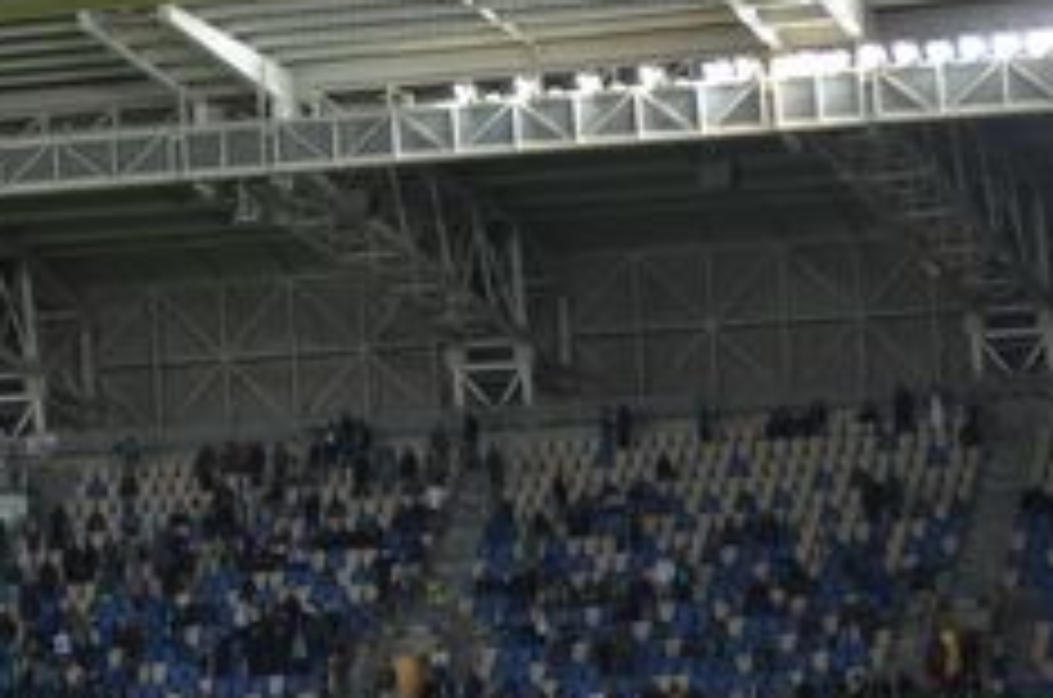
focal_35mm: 201
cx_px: -189
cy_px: 498
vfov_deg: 6.8
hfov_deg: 10.1
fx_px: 5874
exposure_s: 1/60
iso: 400
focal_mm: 55
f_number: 5.6
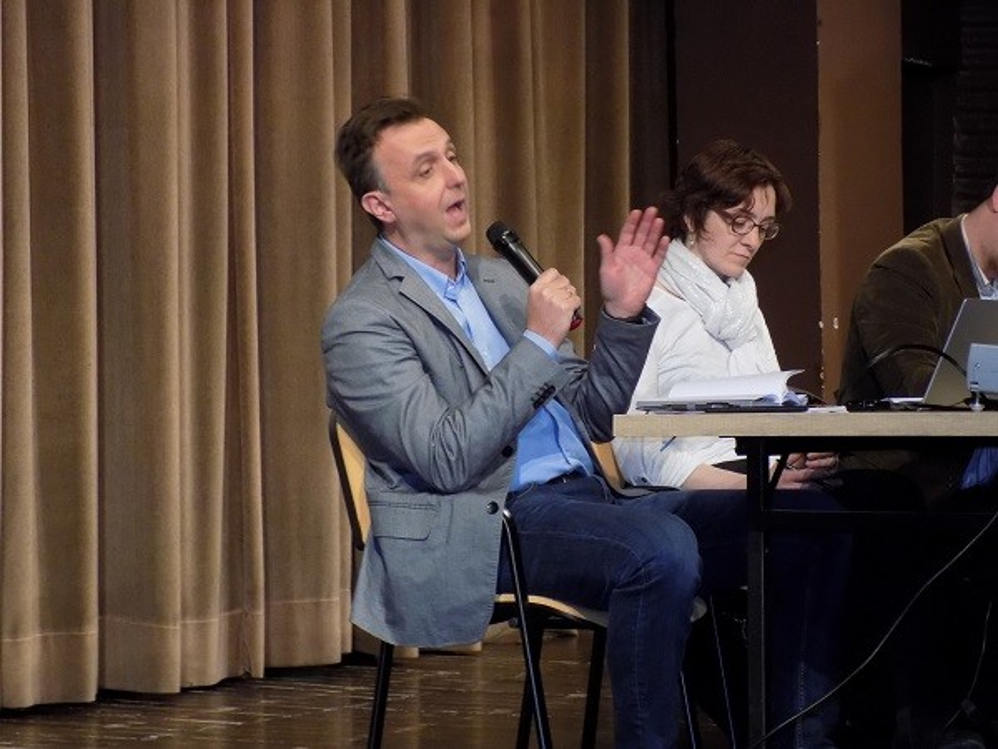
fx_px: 2797
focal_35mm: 97
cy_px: 374
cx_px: 499
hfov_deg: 20.2
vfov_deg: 15.2
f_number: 4.6
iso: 400
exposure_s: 1/30
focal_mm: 17.2
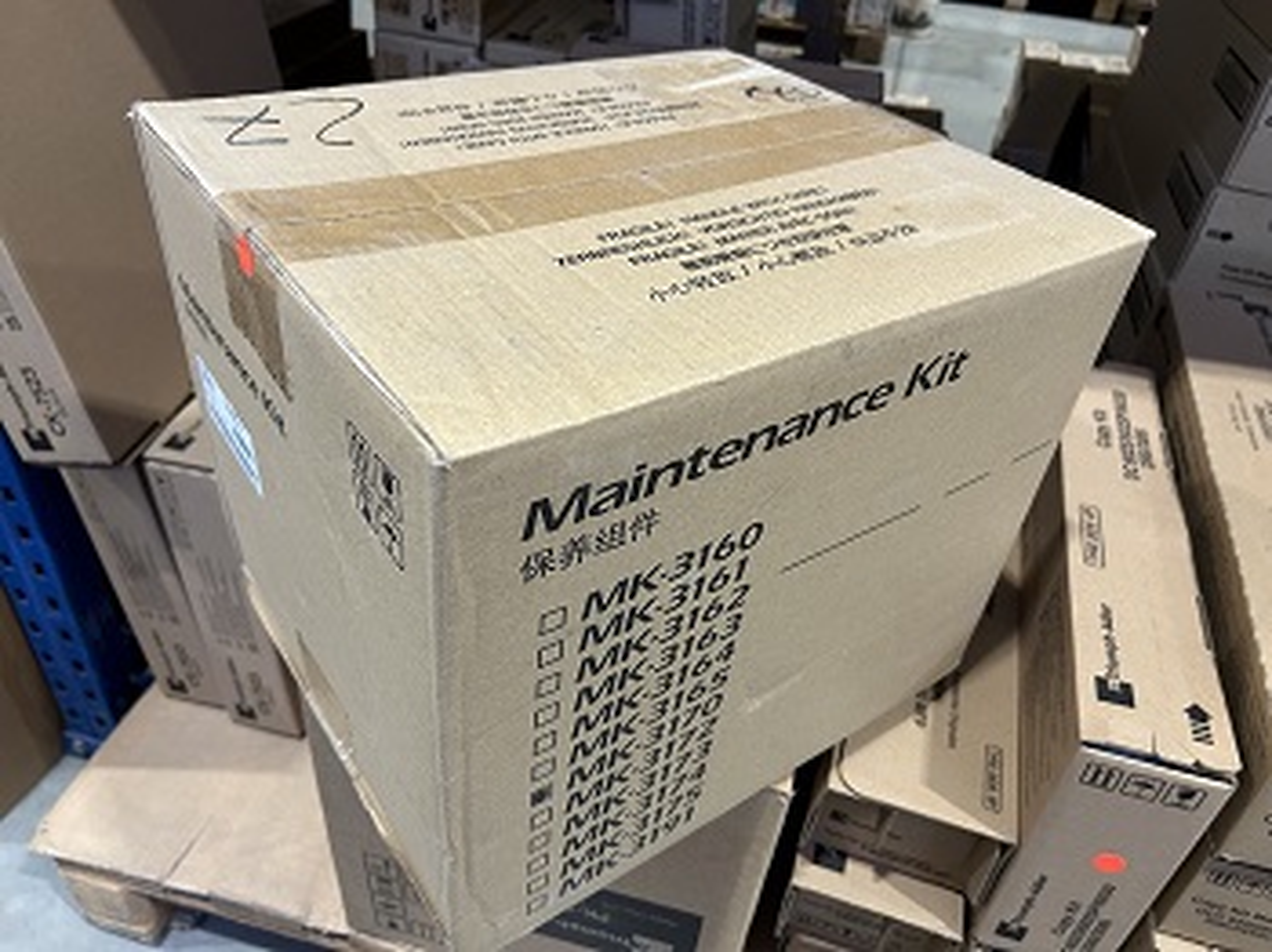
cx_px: 636
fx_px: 955
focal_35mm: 26
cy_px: 476
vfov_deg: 53.0
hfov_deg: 67.3
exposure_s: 1/50
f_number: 1.5
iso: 160
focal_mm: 5.7
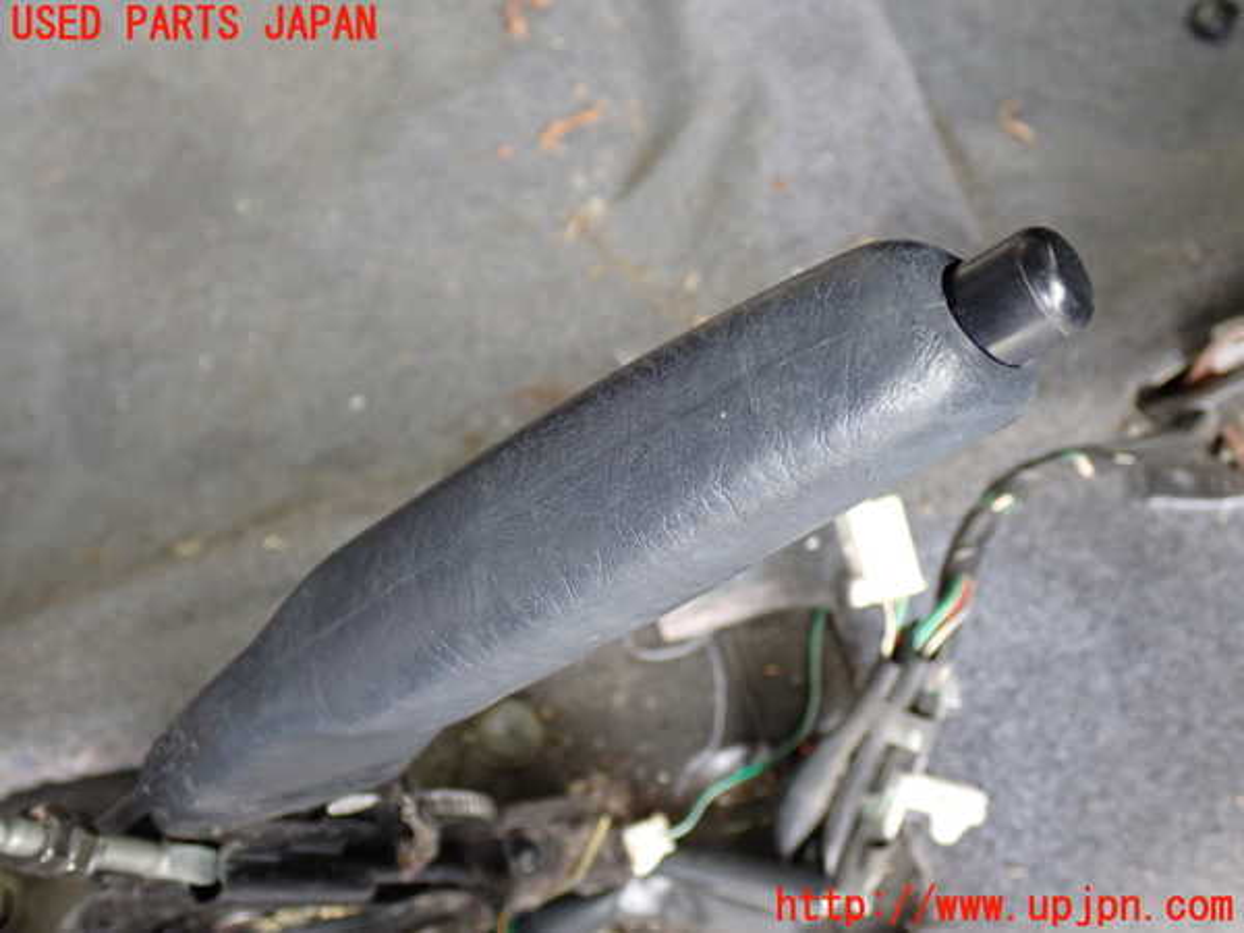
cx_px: 622
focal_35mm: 44
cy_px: 466
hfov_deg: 42.9
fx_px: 1581
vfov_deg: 32.9
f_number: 2.9
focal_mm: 7.84
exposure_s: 1/40
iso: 500
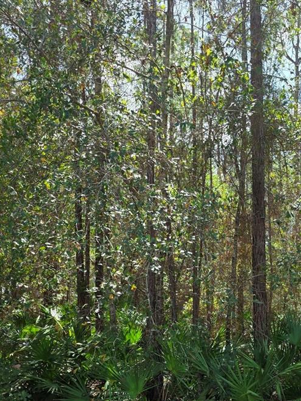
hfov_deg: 33.7
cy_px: 277
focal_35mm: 42
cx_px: 225
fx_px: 487
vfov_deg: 43.9
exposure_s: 1/1457
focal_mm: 6.25
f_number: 1.7
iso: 80
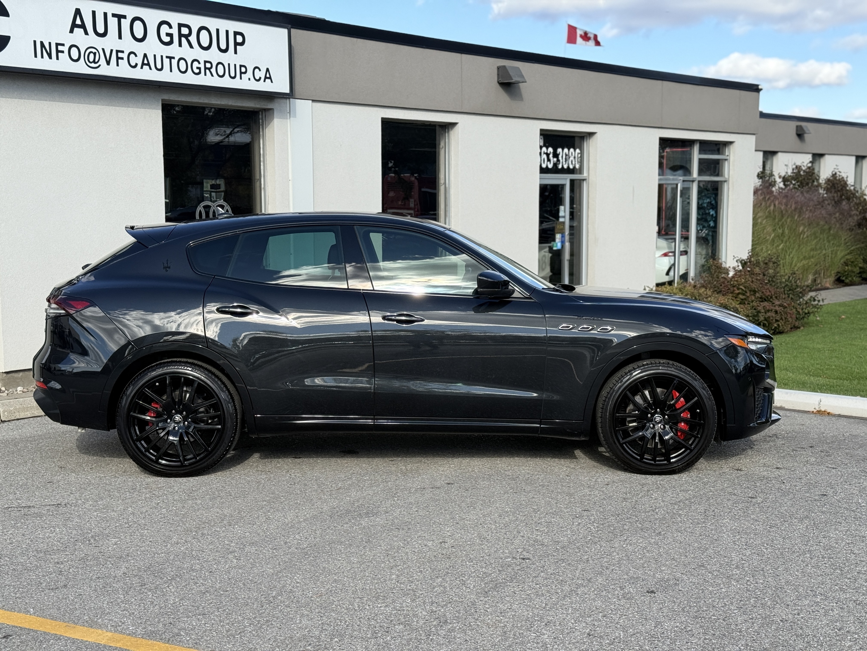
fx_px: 1202
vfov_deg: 30.3
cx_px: 434
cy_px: 326
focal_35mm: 48
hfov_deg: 39.7
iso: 64
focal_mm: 6.76
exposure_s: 1/1795
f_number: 1.78
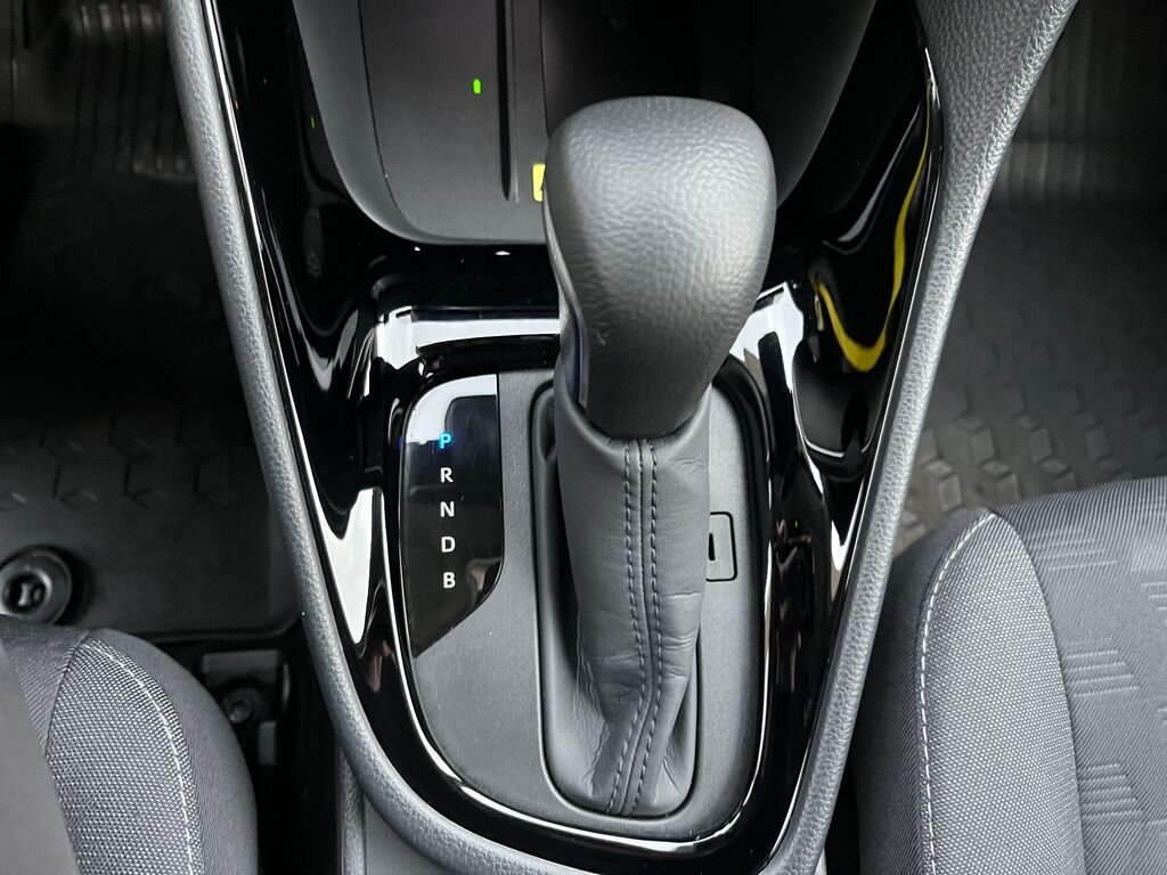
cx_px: 584
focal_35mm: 26
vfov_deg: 53.1
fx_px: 877
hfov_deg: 67.3
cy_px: 438
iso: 640
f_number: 1.6
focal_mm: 5.1
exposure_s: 1/36
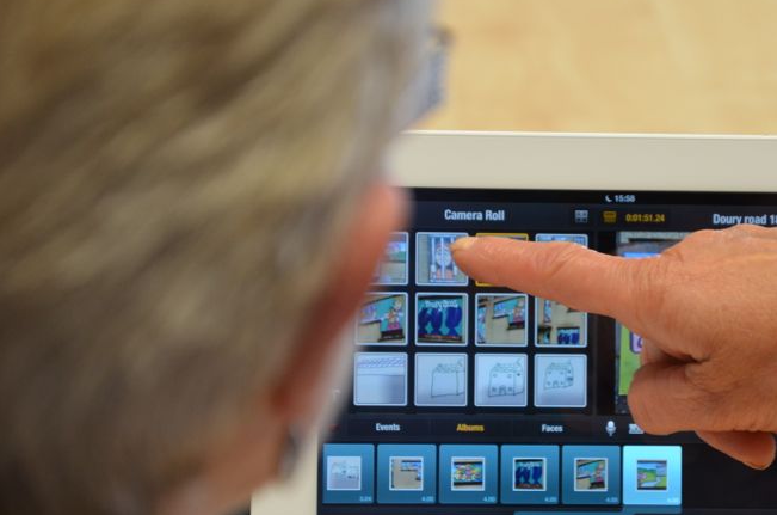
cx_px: 556
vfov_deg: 5.7
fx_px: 5207
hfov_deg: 8.5
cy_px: 284
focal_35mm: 242
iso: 800
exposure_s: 1/60
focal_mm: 105
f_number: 5.6
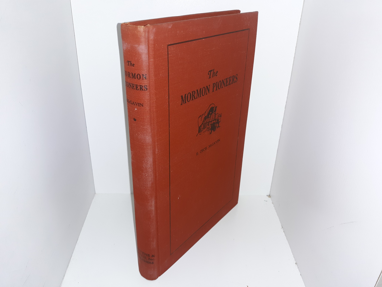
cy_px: 144
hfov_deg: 63.4
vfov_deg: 49.7
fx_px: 309
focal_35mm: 28
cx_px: 191
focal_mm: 3.7
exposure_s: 1/120
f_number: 1.7
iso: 64
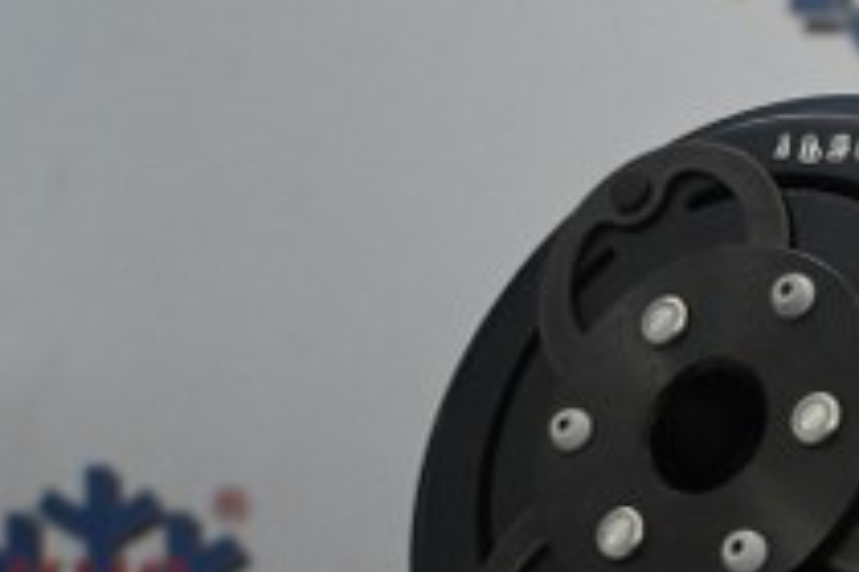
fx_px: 2348
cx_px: 924
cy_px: 523
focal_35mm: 98
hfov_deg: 19.9
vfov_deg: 13.8
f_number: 4.2
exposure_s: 1/60
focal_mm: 23
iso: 3600
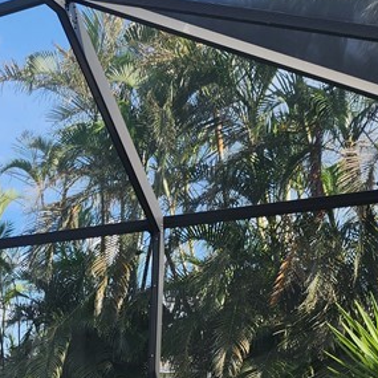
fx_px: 902
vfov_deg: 21.4
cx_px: -180
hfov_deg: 20.5
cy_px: 489
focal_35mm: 73
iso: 12
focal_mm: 6.4
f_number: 1.8
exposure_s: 1/297
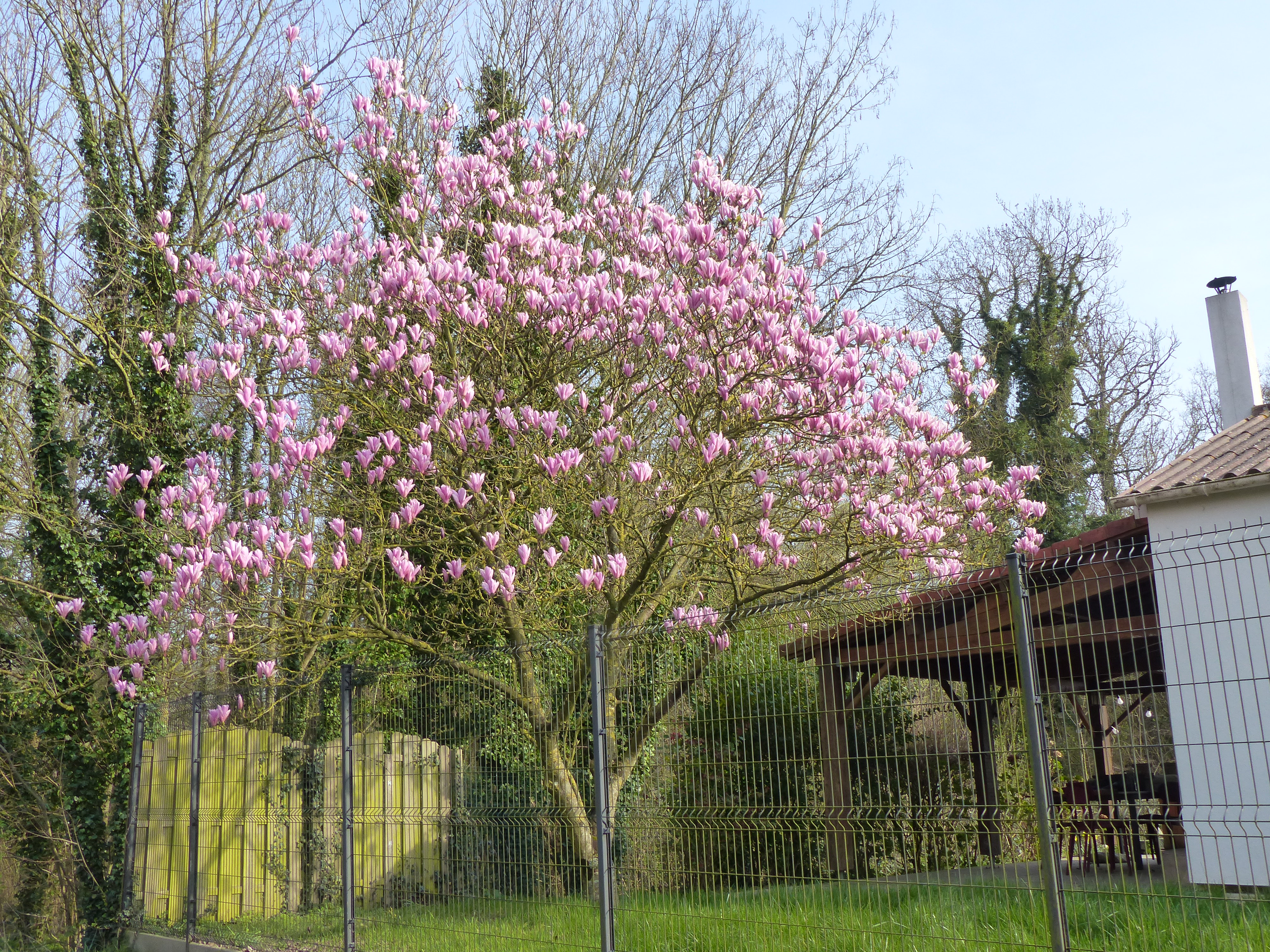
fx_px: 1247
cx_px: 635
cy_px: 476
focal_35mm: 34
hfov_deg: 54.0
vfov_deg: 41.8
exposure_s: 1/400
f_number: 4
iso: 160
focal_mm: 6
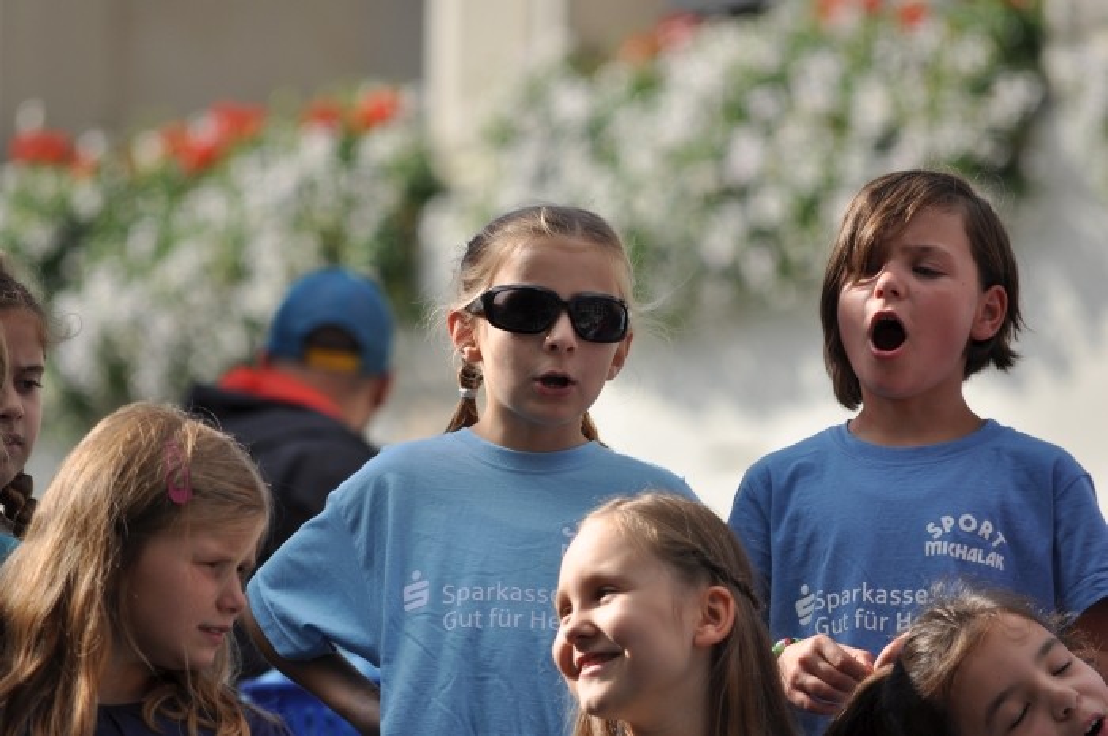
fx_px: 13834
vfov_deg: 3.0
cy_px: 368
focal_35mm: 450
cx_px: 554
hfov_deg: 4.6
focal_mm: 300
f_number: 6.3
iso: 200
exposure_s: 1/640
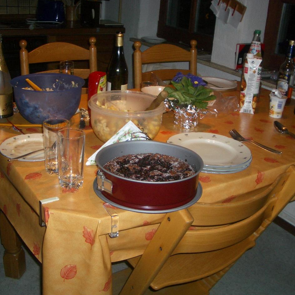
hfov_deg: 40.0
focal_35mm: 42
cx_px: 140
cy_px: 149
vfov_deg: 40.0
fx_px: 405
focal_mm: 5.8
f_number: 2.6
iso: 100
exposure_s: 1/60
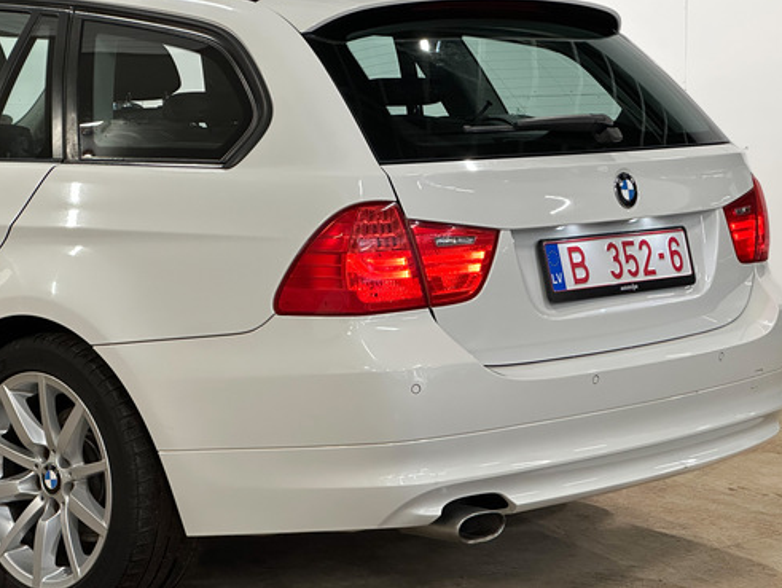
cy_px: 284
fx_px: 2125
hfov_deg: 20.8
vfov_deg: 15.7
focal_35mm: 94
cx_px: 358
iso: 320
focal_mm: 9
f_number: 2.8
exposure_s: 1/50
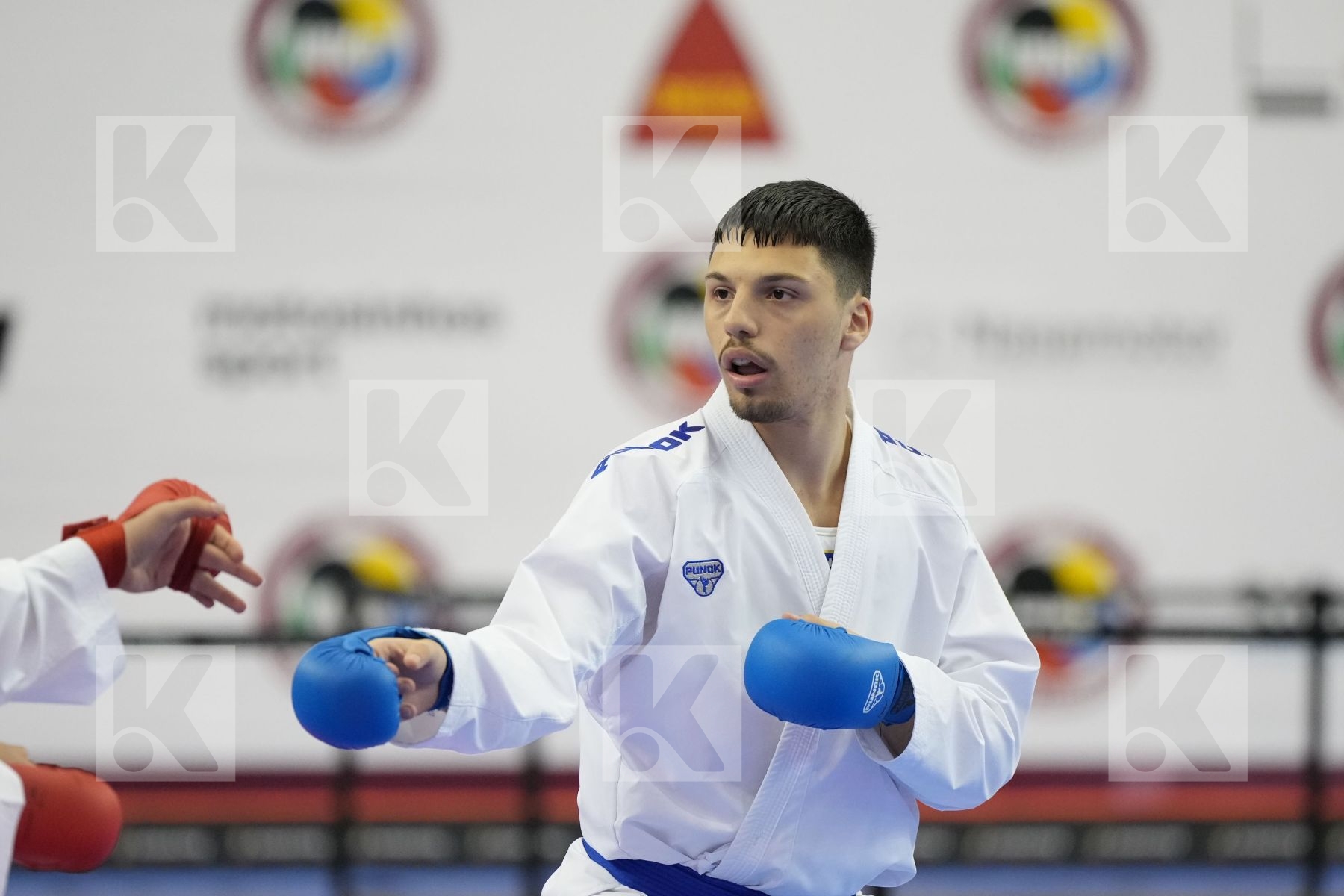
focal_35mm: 300
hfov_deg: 6.9
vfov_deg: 4.6
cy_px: 448
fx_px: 11199
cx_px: 672
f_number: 2.8
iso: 3200
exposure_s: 1/1000
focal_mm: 200
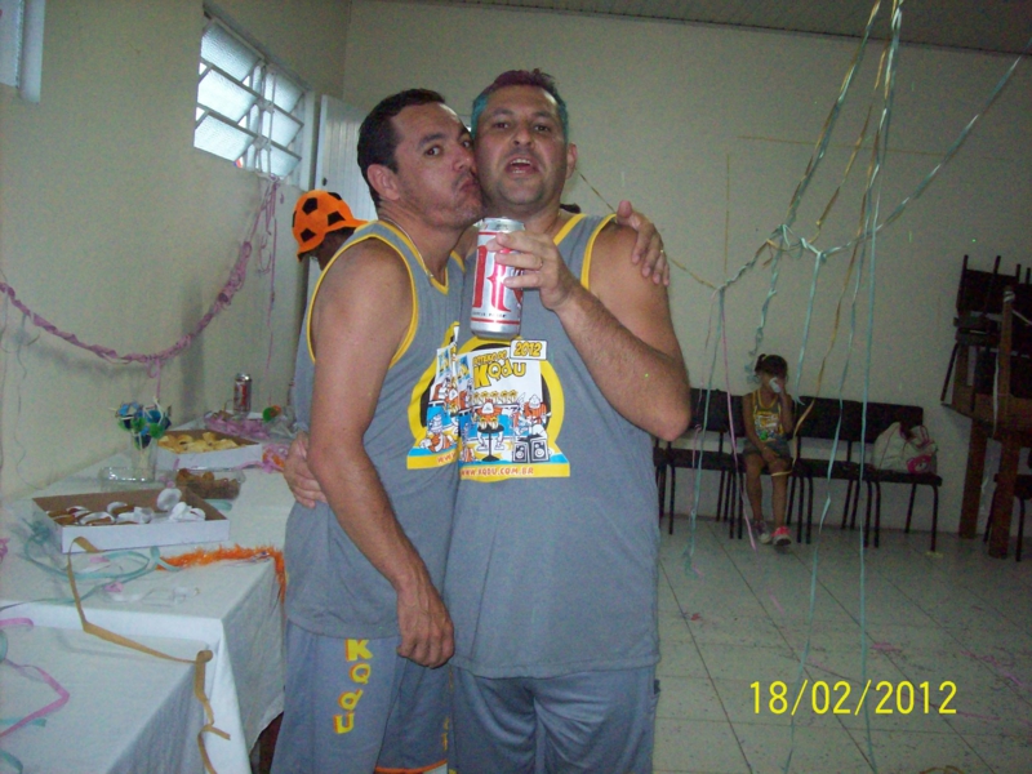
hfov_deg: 51.4
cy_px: 387
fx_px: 1073
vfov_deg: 39.7
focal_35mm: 36
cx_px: 516
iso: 400
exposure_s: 1/128
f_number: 2.7
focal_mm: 6
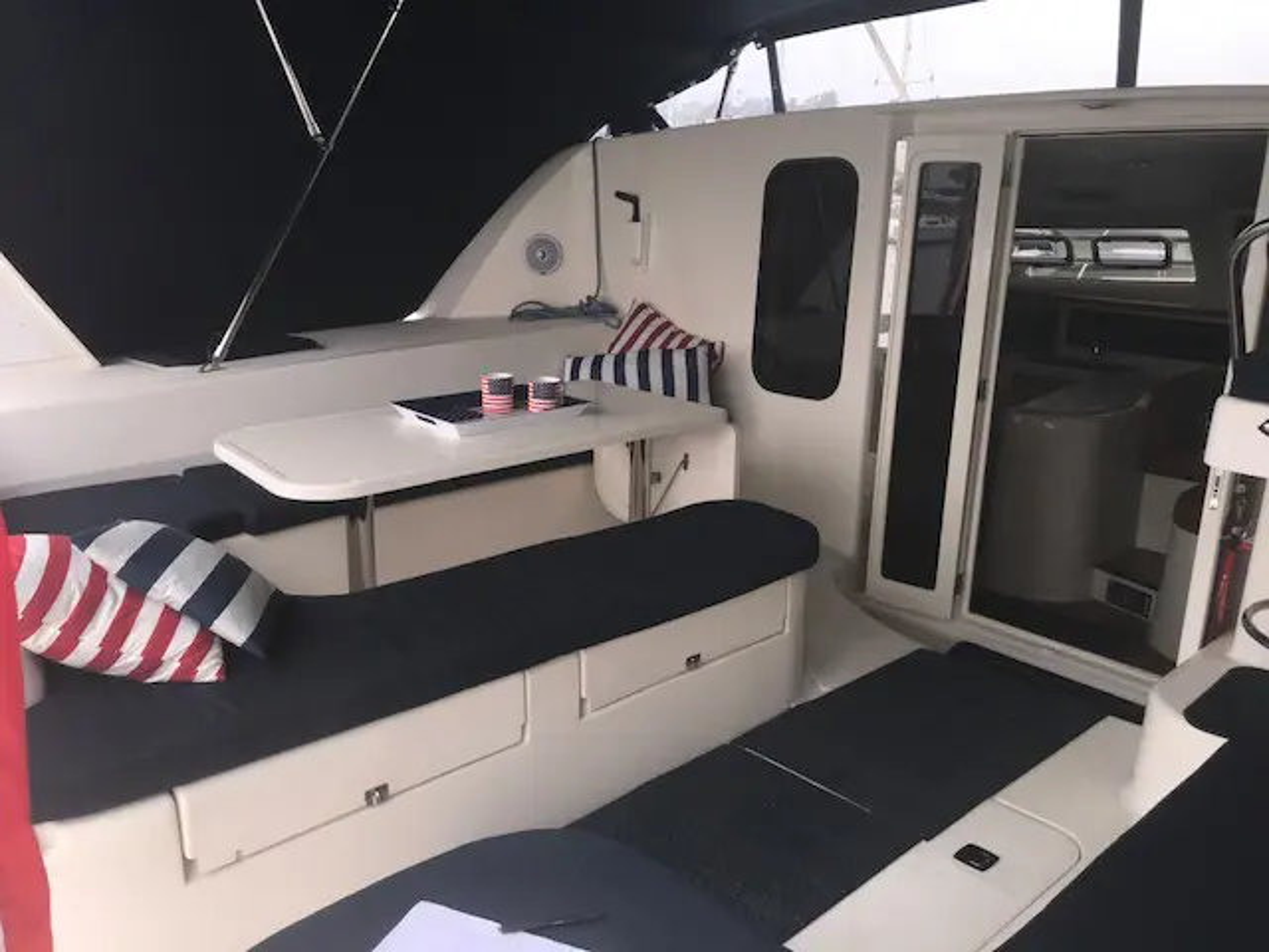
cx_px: 634
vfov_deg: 49.7
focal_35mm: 28
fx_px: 1026
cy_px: 476
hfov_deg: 63.4
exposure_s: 1/598
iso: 20
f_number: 1.8
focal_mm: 3.99
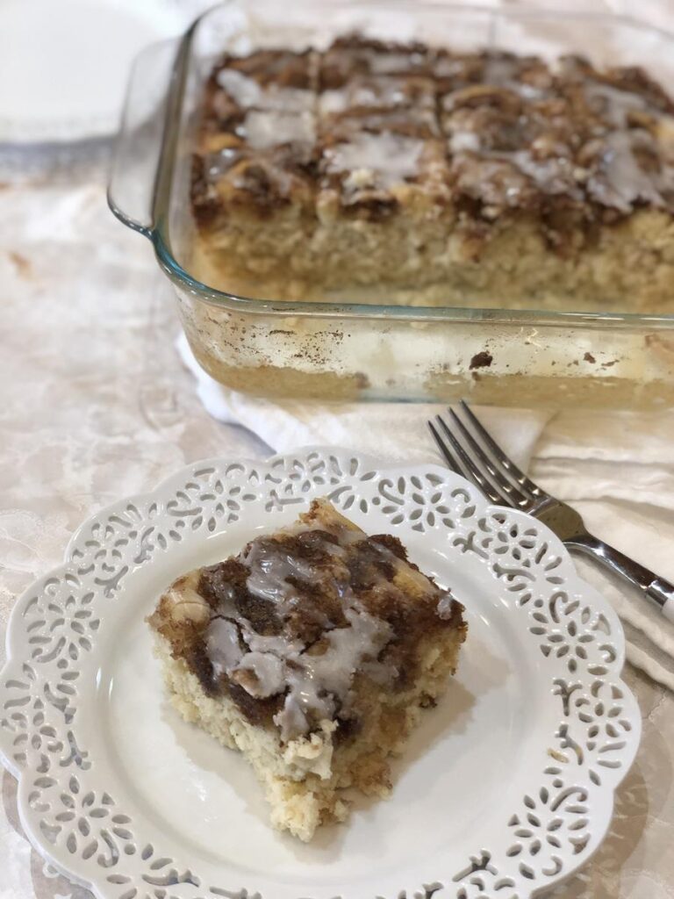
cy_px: 450
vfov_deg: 36.8
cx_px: 337
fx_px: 1350
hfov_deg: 28.0
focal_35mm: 52
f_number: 2.4
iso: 100
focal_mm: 6
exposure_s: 1/60
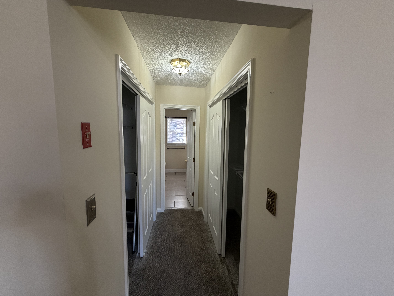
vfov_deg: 85.7
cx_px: 197
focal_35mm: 14
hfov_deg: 102.1
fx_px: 159
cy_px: 148
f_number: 2.2
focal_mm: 2.22
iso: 200
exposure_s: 1/60
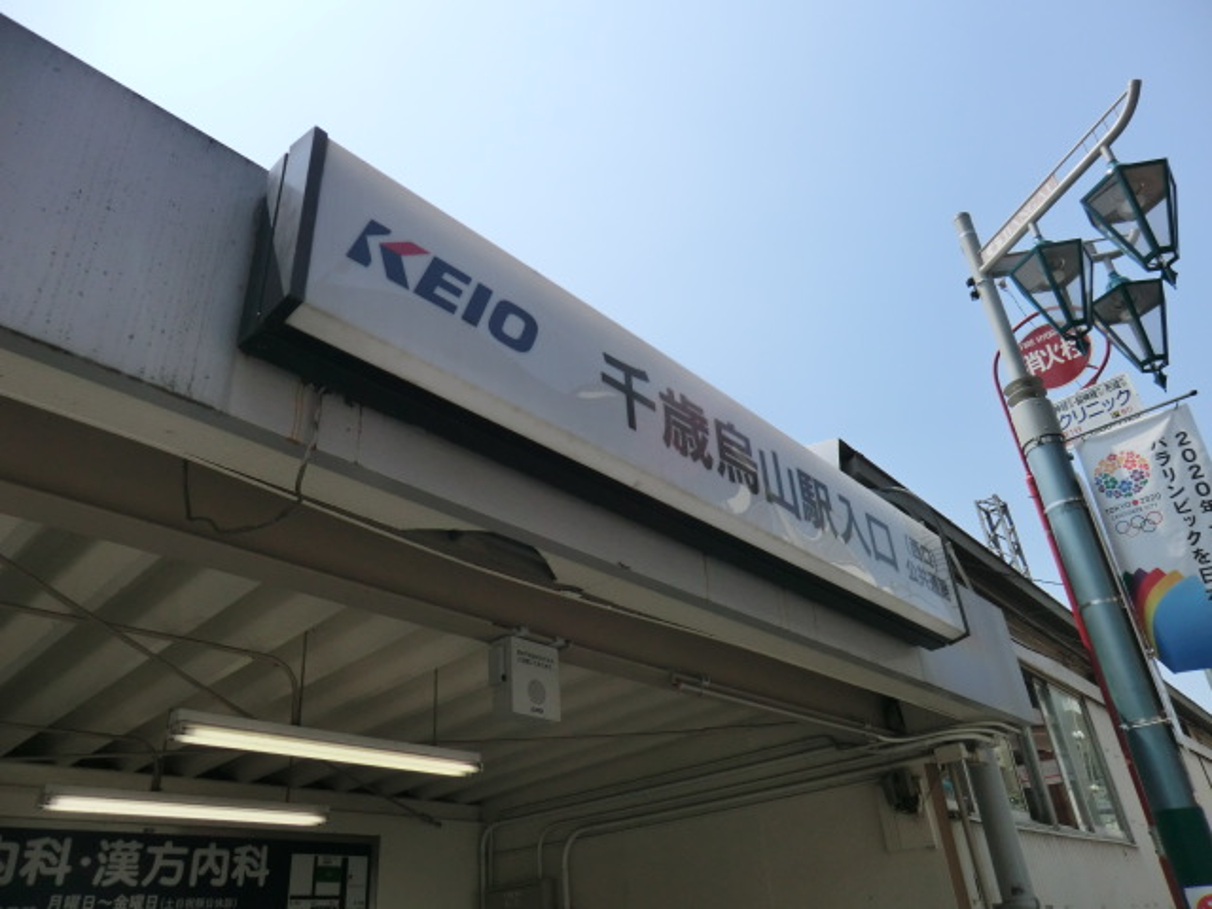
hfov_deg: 71.6
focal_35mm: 24
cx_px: 606
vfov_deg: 56.8
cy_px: 454
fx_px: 840
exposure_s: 1/250
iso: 80
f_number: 7.5
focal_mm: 4.3
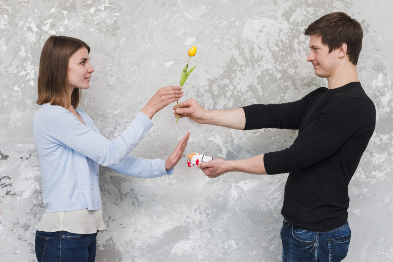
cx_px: 196
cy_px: 131
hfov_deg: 39.6
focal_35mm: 50
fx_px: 546
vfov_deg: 27.0
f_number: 4.5
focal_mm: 50
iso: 500
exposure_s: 1/160
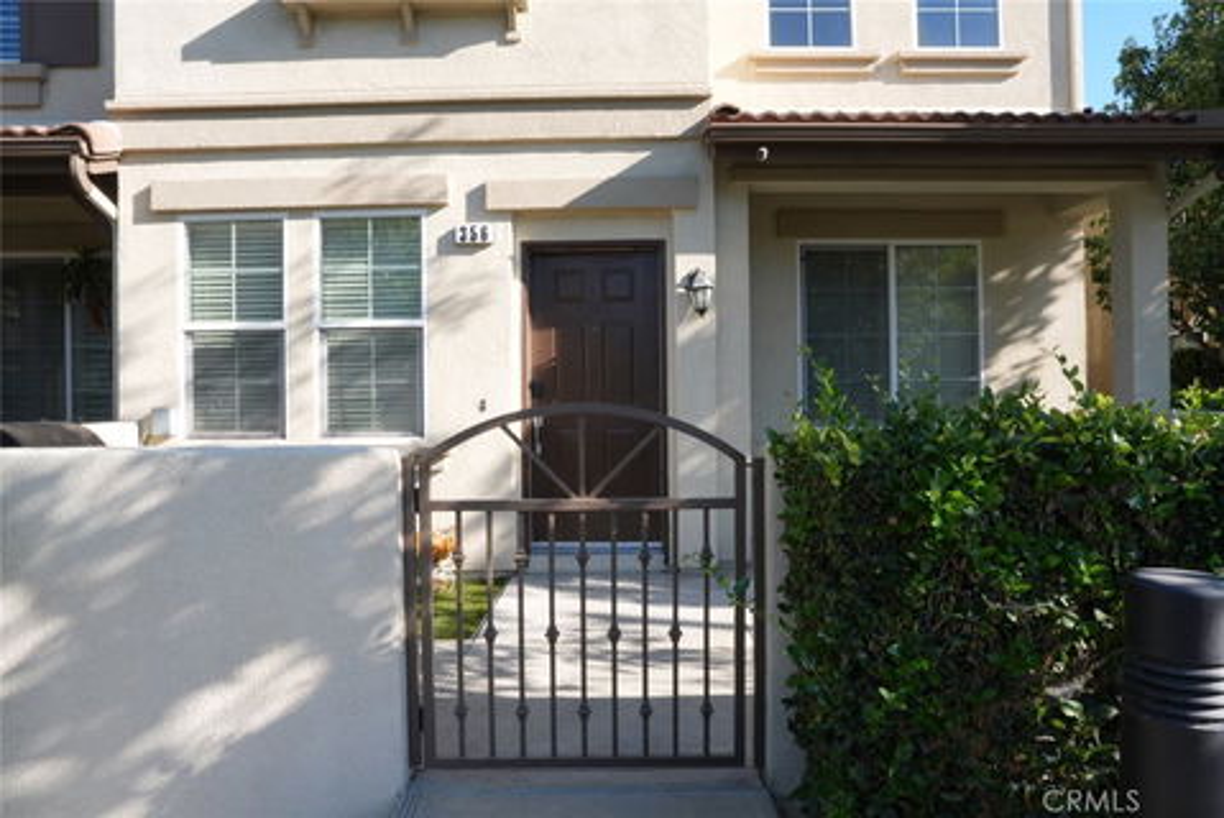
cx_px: 612
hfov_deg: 73.7
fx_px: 816
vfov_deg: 53.2
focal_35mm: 24
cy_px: 409
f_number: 22
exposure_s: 1/30
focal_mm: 24
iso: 320
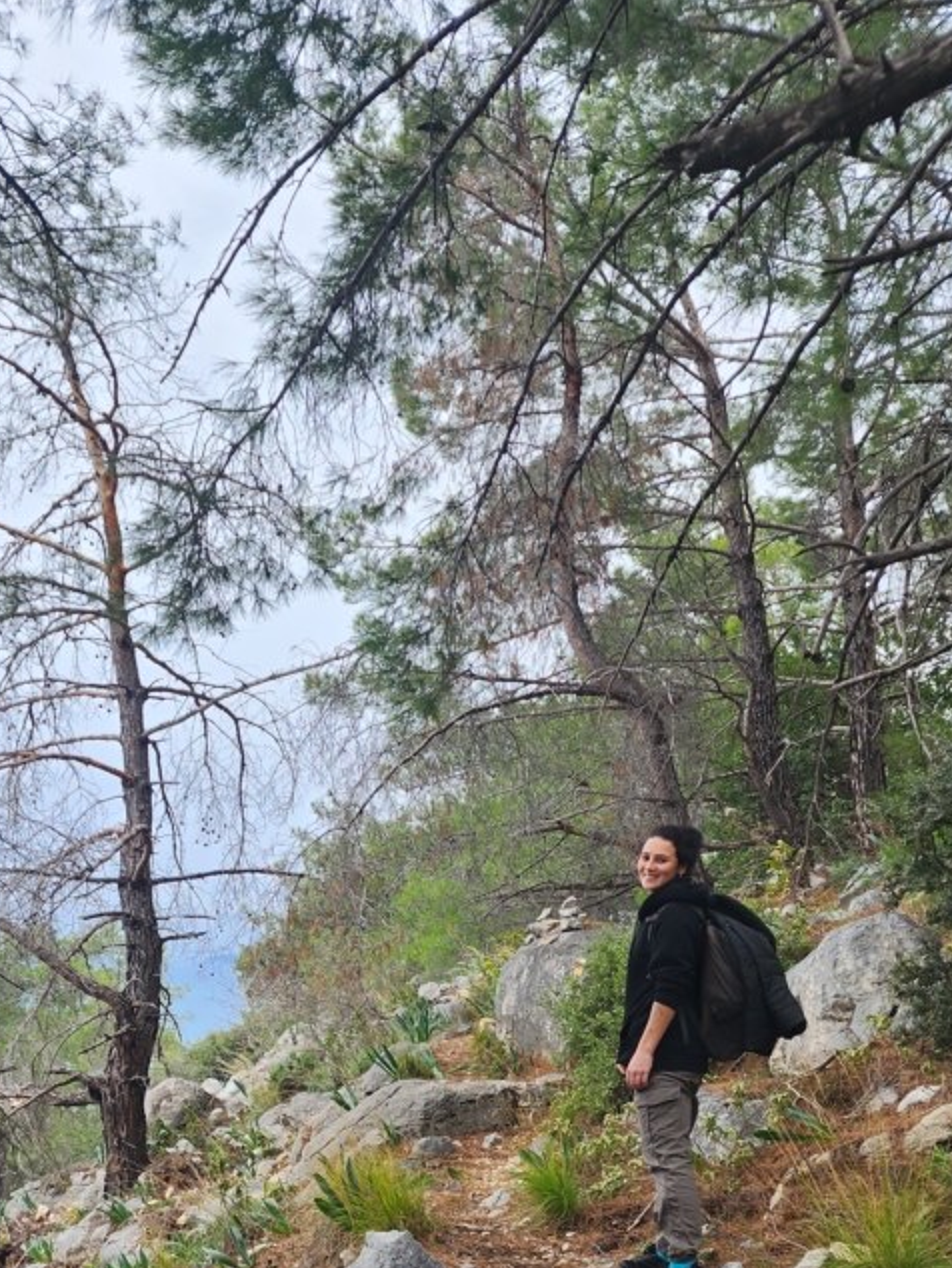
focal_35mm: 38
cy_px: 1000
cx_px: 280
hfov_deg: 37.1
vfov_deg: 46.6
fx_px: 1392
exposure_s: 1/180
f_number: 1.8
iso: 20
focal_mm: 6.4
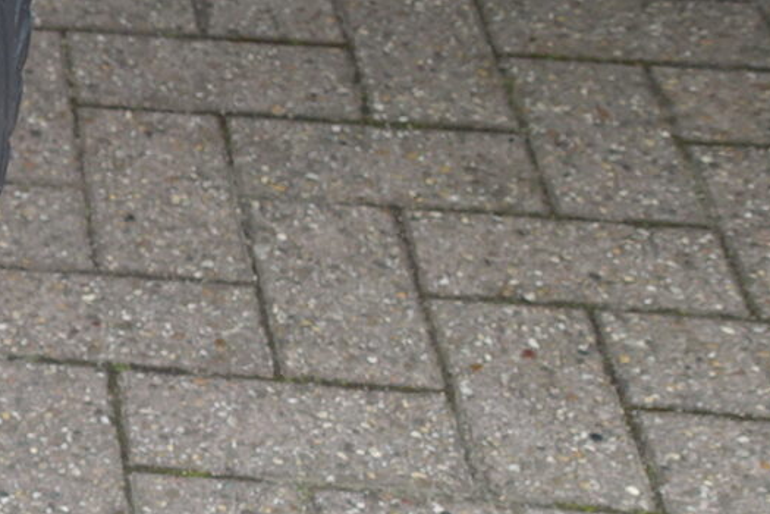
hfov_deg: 14.2
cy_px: 571
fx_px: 2502
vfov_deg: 11.5
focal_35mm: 117
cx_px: -830
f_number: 4
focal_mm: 8.8
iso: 125
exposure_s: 1/100
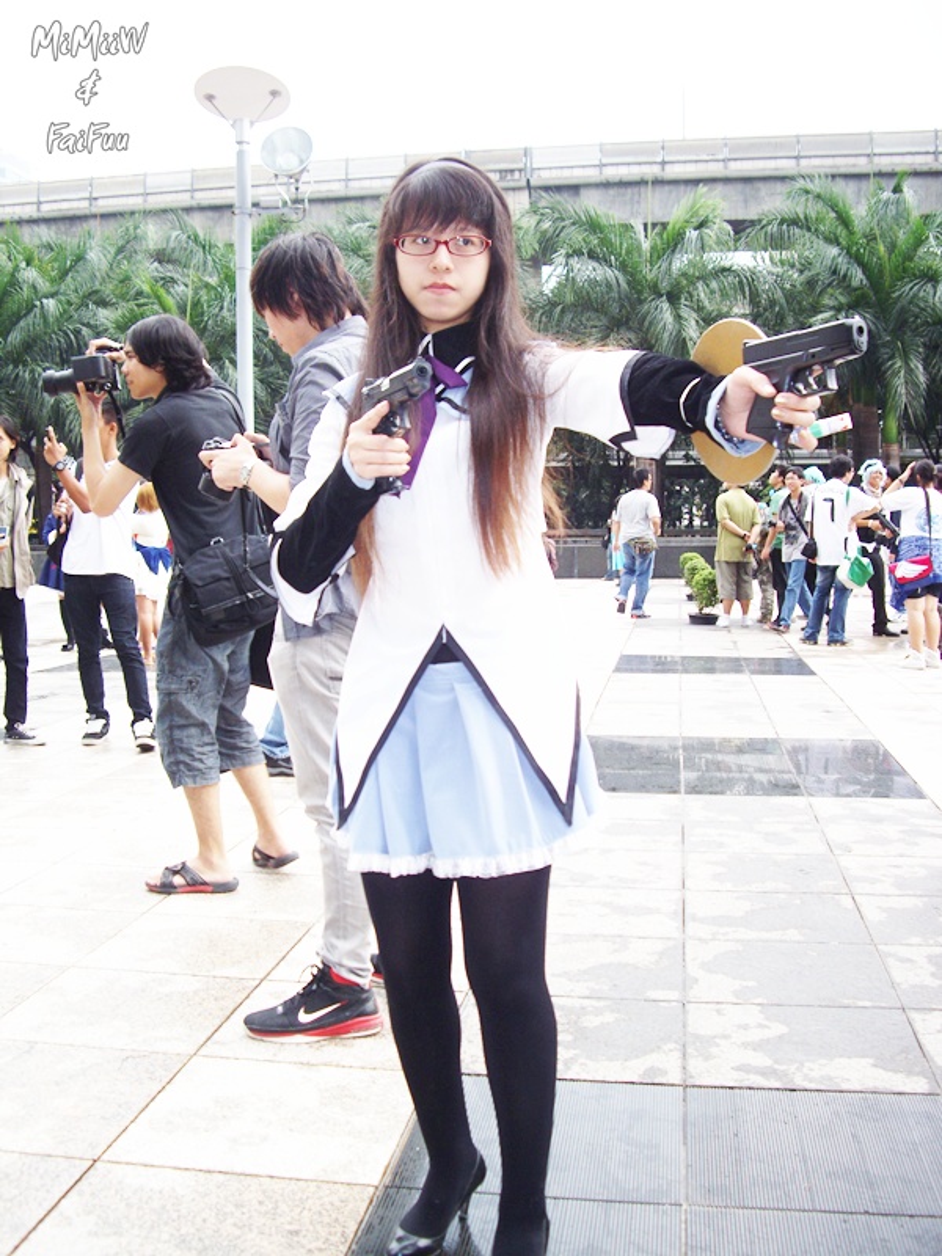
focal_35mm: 38
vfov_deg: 49.0
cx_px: 471
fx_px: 1379
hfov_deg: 37.7
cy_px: 628
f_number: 2.8
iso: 64
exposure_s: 1/160
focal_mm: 7.9
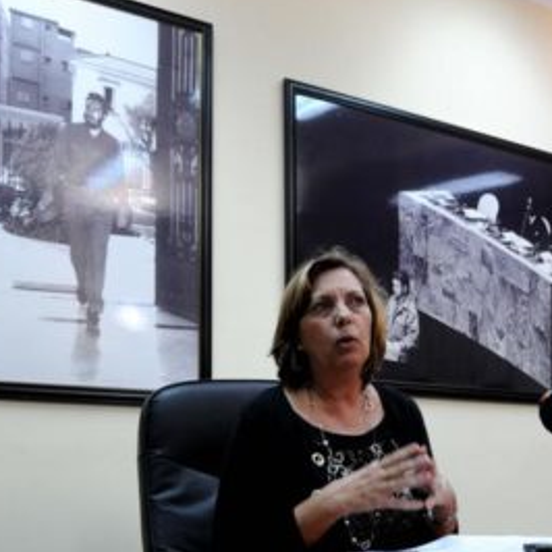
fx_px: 848
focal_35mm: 47
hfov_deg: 35.9
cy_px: 272
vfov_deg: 36.1
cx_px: 328
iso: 800
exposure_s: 1/40
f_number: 4
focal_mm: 24
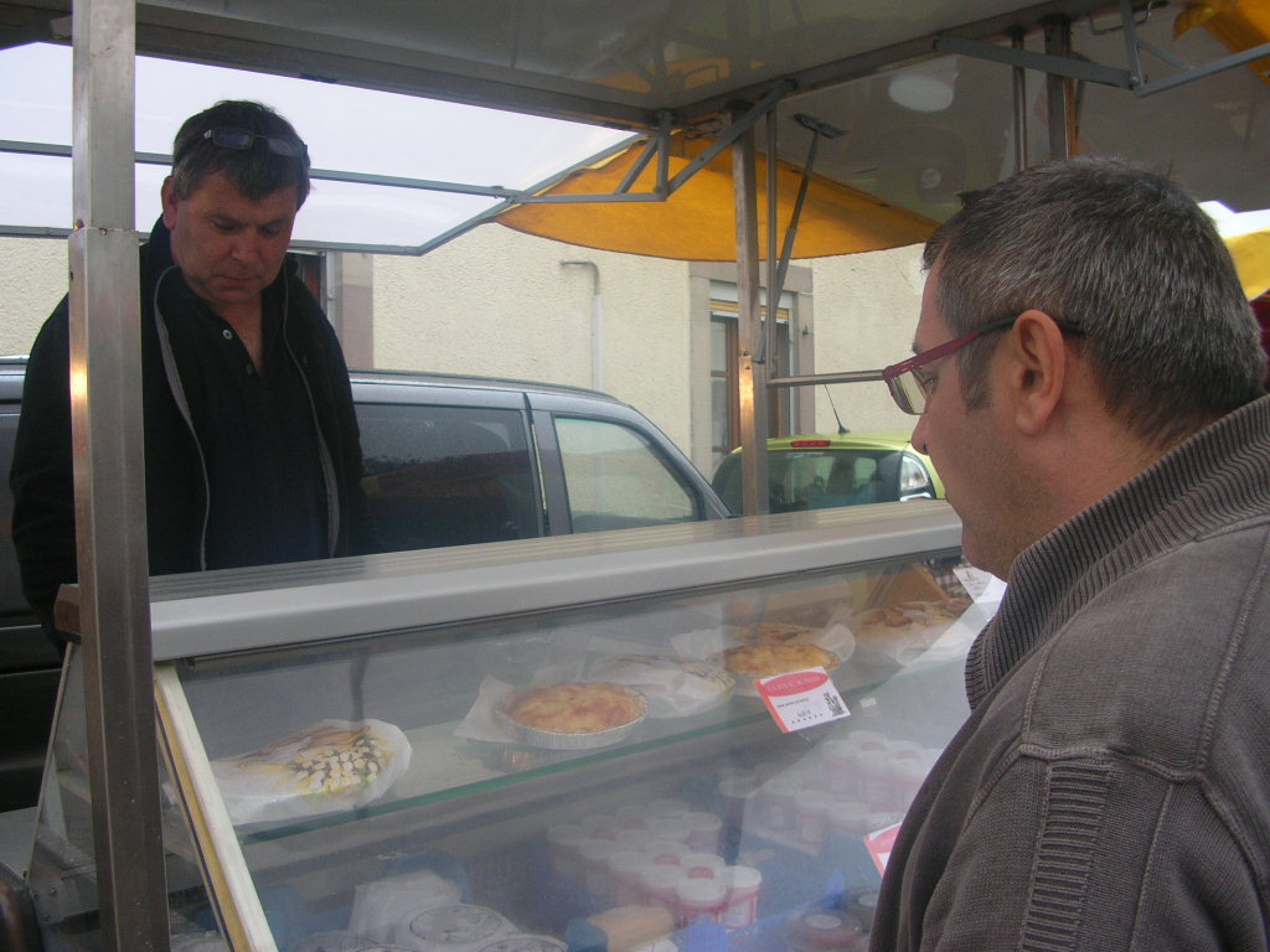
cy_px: 476
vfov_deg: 40.7
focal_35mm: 35
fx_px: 1284
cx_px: 635
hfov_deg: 52.6
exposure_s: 1/52.4
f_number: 2.8
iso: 50
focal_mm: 5.8
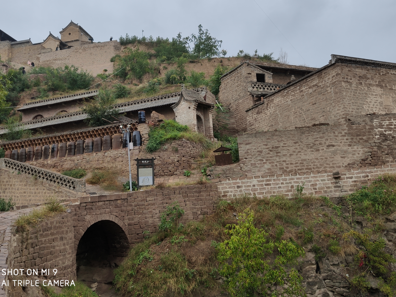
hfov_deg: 55.3
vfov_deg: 42.8
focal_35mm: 33
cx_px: 185
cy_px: 121
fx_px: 378
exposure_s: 1/374
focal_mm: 4.75
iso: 112
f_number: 1.75
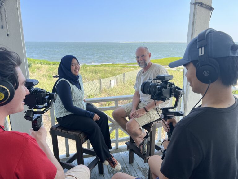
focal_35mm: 26
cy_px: 90
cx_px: 119
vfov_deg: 53.1
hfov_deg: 67.3
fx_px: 179
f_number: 1.5
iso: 50
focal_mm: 5.7
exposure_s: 1/1412
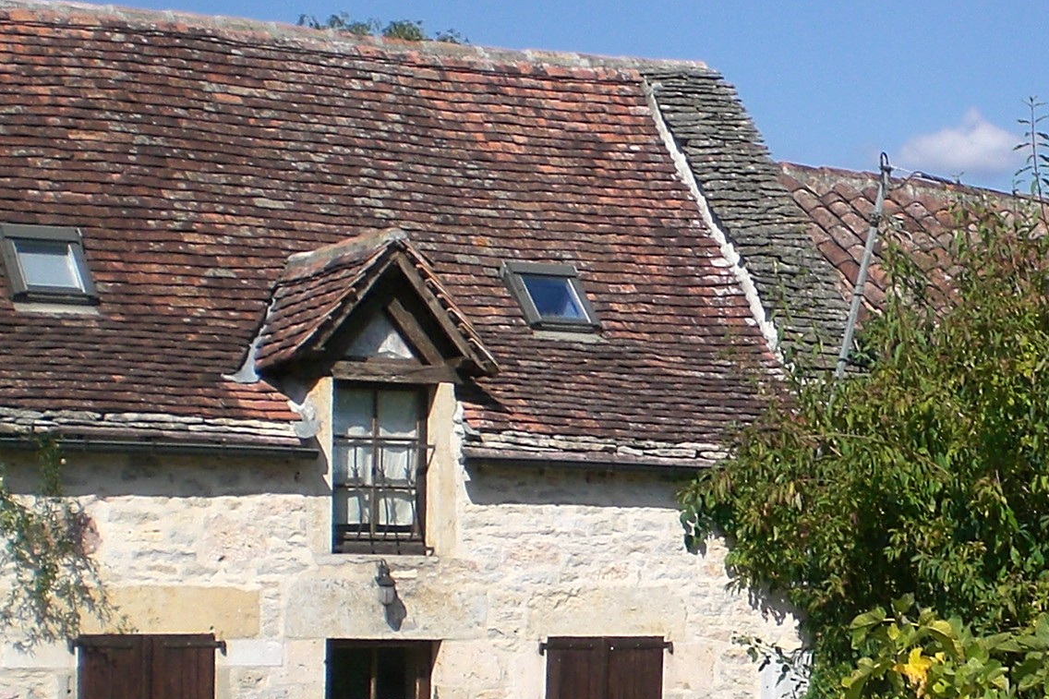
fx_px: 2855
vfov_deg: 13.7
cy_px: 716
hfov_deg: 20.1
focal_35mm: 98
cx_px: 1079
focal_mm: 6.3
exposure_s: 1/500
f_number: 4.4
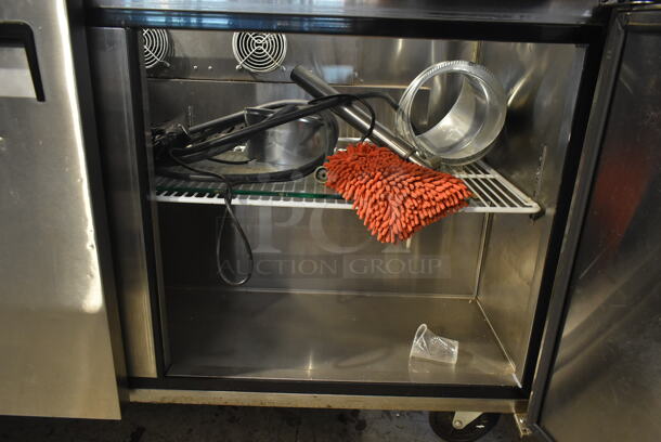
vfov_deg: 48.0
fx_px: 496
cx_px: 330
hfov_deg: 67.3
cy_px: 221
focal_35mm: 27
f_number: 3.5
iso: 1800
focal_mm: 18
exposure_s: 1/30
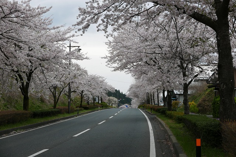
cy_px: 78
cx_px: 118
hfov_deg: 31.0
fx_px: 426
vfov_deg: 20.9
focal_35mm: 65
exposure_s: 1/320
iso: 200
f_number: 5.6
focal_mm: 29.3
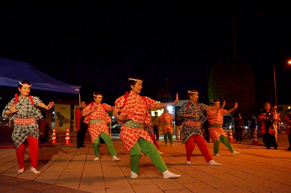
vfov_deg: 39.8
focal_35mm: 33
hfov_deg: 57.3
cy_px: 96
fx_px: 266
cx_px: 146
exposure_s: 1/250
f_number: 2.8
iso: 3200
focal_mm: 22
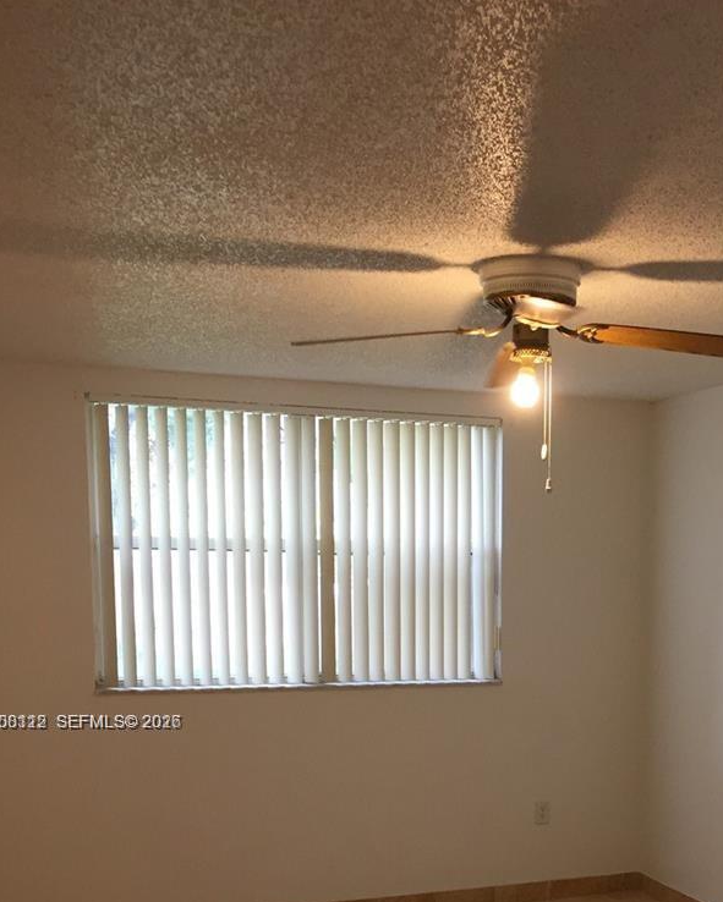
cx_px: 505
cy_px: 724
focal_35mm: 46
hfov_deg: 32.4
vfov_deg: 38.8
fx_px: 1230
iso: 40
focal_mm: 4.15
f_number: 2.2
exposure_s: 1/30
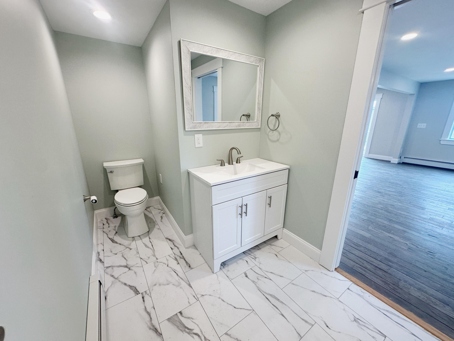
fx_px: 184
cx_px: 227
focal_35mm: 14
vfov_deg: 85.7
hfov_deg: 102.1
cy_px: 170
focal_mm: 2.22
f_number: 2.2
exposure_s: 1/120
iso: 125
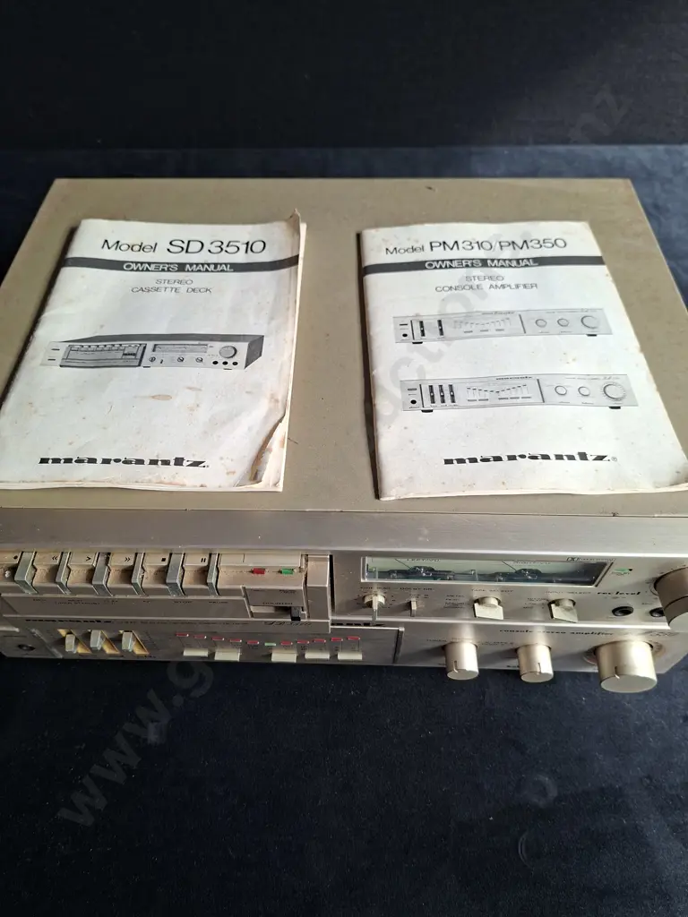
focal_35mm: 23
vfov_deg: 73.9
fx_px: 610
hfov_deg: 58.9
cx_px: 344
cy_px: 458
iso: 50
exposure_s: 1/146
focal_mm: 5.54
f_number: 1.8
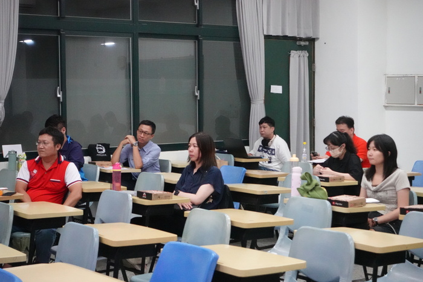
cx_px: 212
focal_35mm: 70
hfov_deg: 28.8
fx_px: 823
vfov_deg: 19.5
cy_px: 141
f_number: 4
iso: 5000
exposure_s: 1/320
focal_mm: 25.7
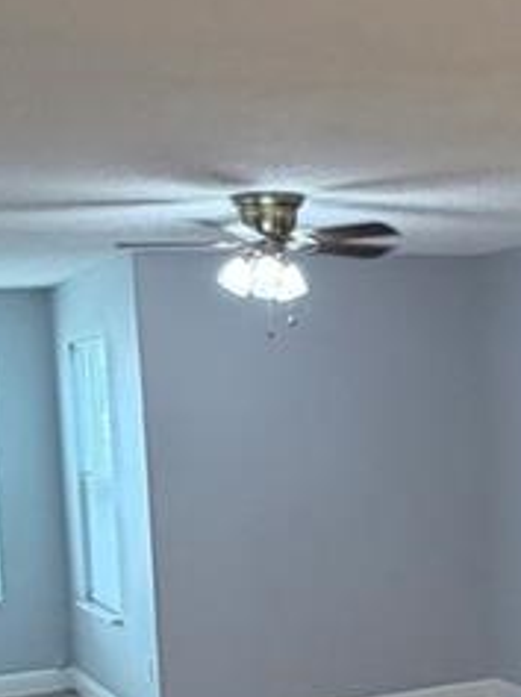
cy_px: 518
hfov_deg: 20.1
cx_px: 506
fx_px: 1429
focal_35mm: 71
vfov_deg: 27.1
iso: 200
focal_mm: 2.22
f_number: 2.2
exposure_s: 1/60
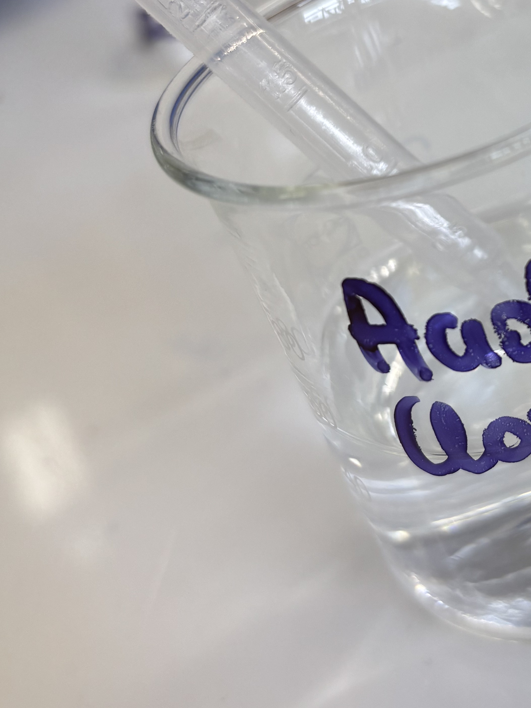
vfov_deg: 35.4
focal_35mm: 53
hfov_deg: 26.2
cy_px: 178
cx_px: 526
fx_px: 1084
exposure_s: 1/205
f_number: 1.6
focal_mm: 5.96
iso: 40
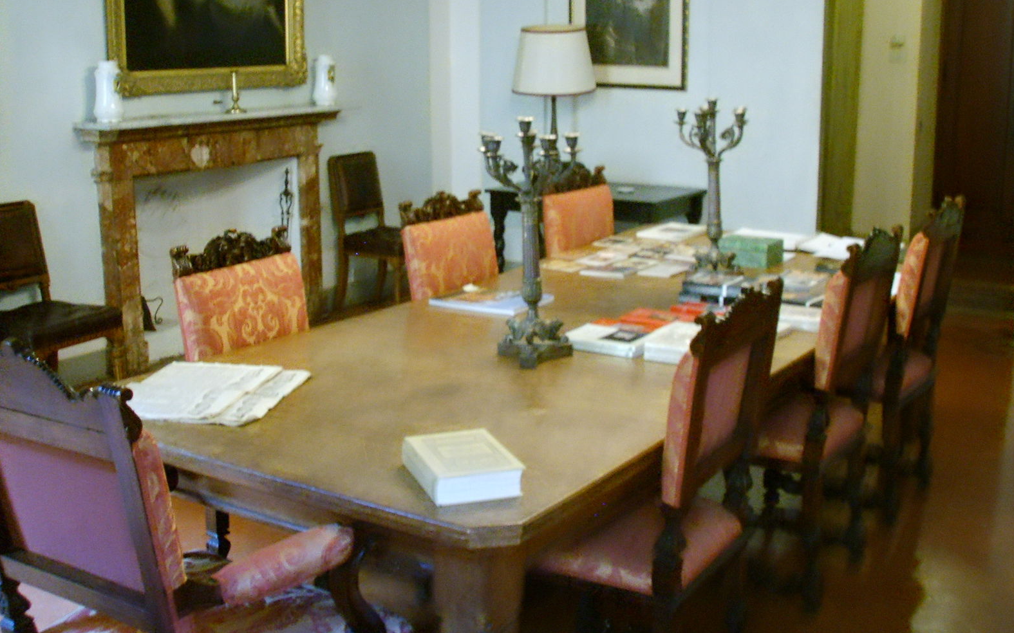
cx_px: 511
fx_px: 1161
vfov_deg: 30.5
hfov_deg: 47.2
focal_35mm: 42
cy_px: 294
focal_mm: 6.6
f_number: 3.5
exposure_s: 1/3
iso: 150
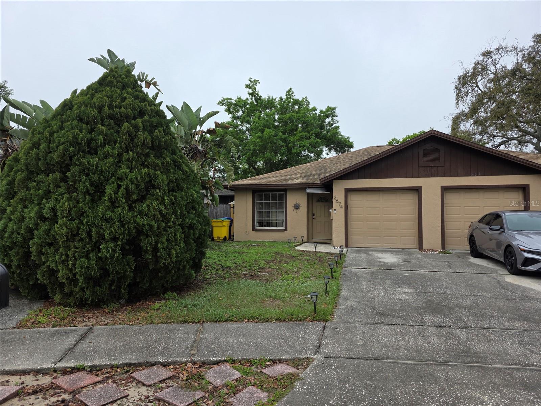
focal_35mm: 23
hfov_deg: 73.9
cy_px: 203
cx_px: 270
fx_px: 359
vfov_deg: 58.9
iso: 80
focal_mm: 6.3
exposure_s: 1/3143
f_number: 1.7
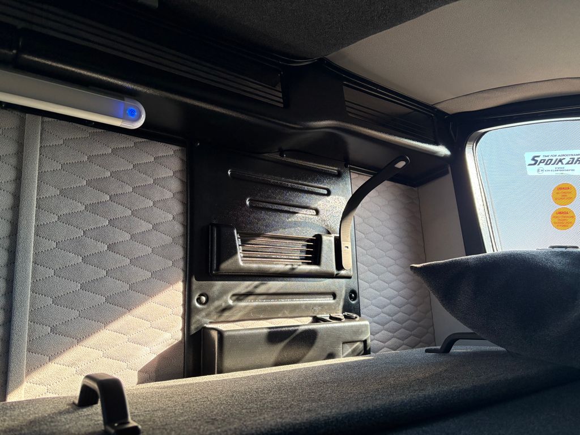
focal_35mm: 26
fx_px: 436
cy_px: 218
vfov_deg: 53.1
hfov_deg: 67.3
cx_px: 290
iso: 200
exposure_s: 1/60
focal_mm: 5.96
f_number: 1.6
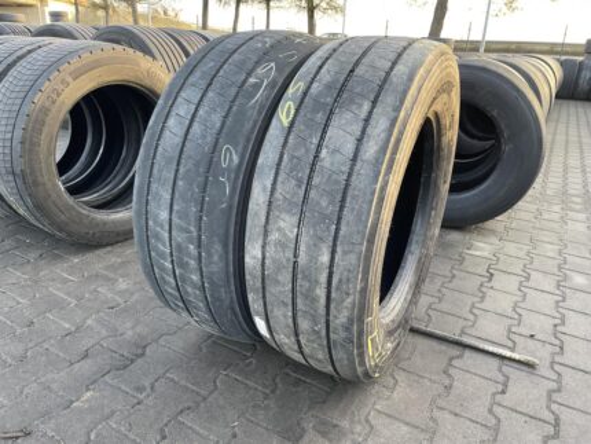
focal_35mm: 26
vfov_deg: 53.1
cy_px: 222
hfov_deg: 67.3
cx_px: 296
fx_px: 444
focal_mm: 4.2
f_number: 1.6
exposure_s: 1/121
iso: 125
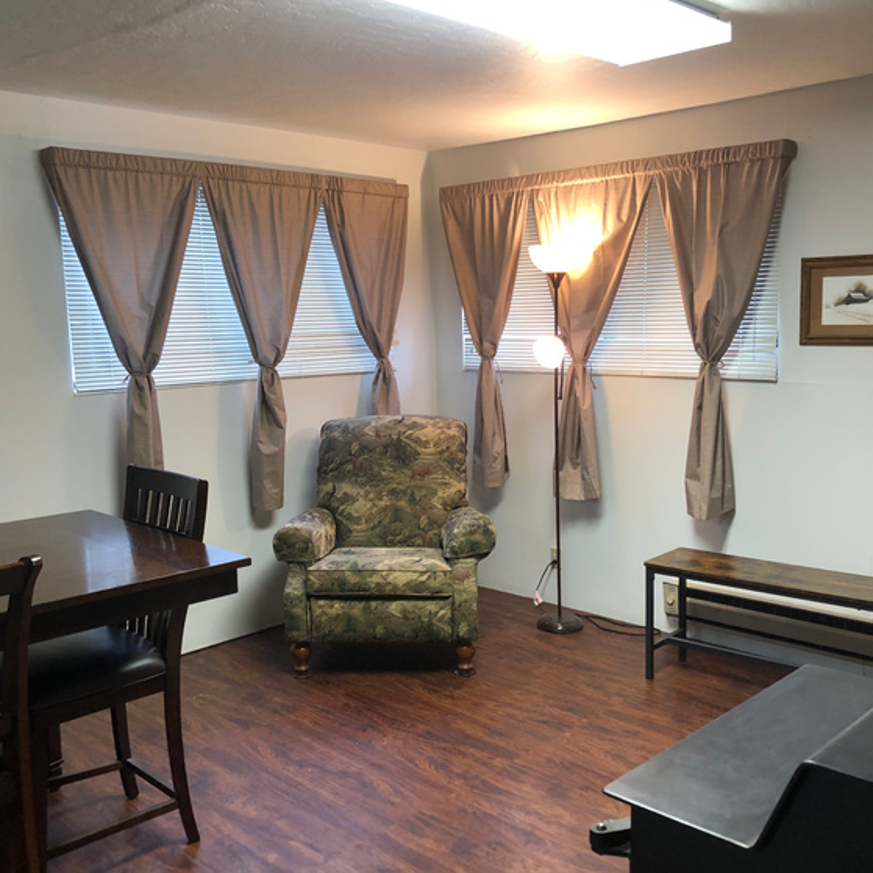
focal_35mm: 34
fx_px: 970
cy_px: 456
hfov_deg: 48.4
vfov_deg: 48.4
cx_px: 431
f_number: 1.8
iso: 40
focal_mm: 3.99
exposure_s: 1/30
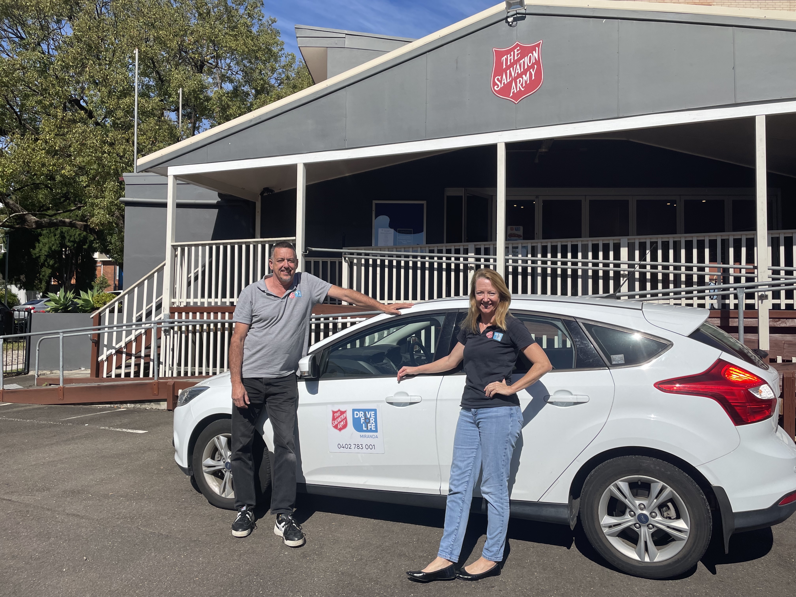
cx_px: 398
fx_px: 598
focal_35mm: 26
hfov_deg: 67.3
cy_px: 298
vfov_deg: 53.1
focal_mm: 4.2
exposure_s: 1/6135
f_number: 1.6
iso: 32
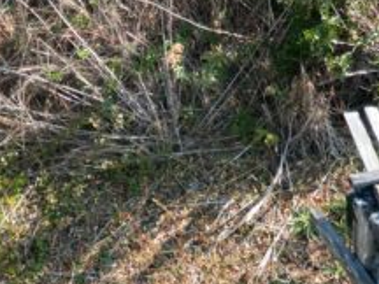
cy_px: -293
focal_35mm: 114
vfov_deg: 11.6
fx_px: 1248
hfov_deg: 17.1
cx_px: 295
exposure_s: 1/1250
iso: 150
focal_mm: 6.72
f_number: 1.7
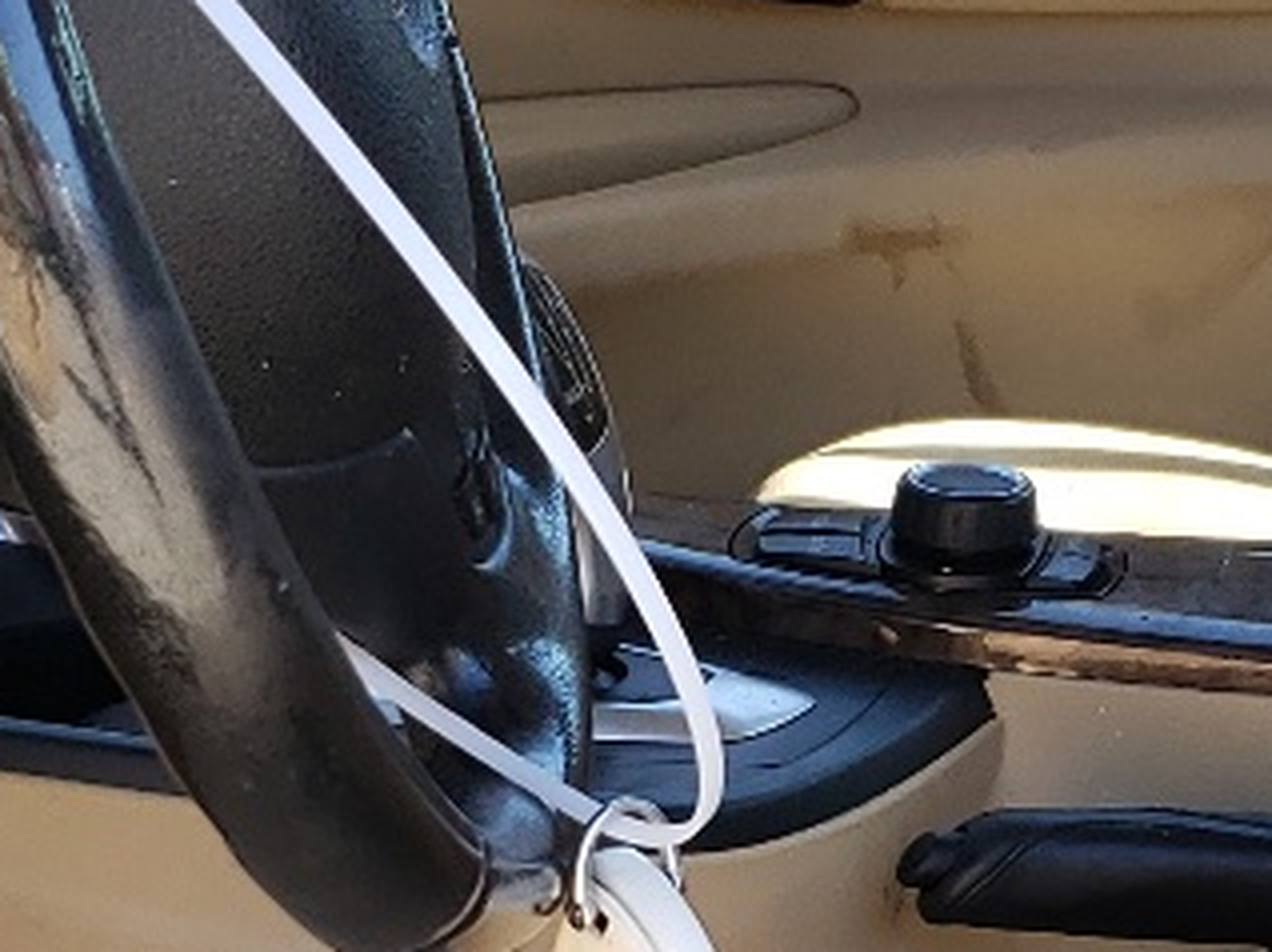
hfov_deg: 15.0
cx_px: 900
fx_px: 4810
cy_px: 1008
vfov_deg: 11.2
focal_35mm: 131
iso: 50
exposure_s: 1/385
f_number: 1.5
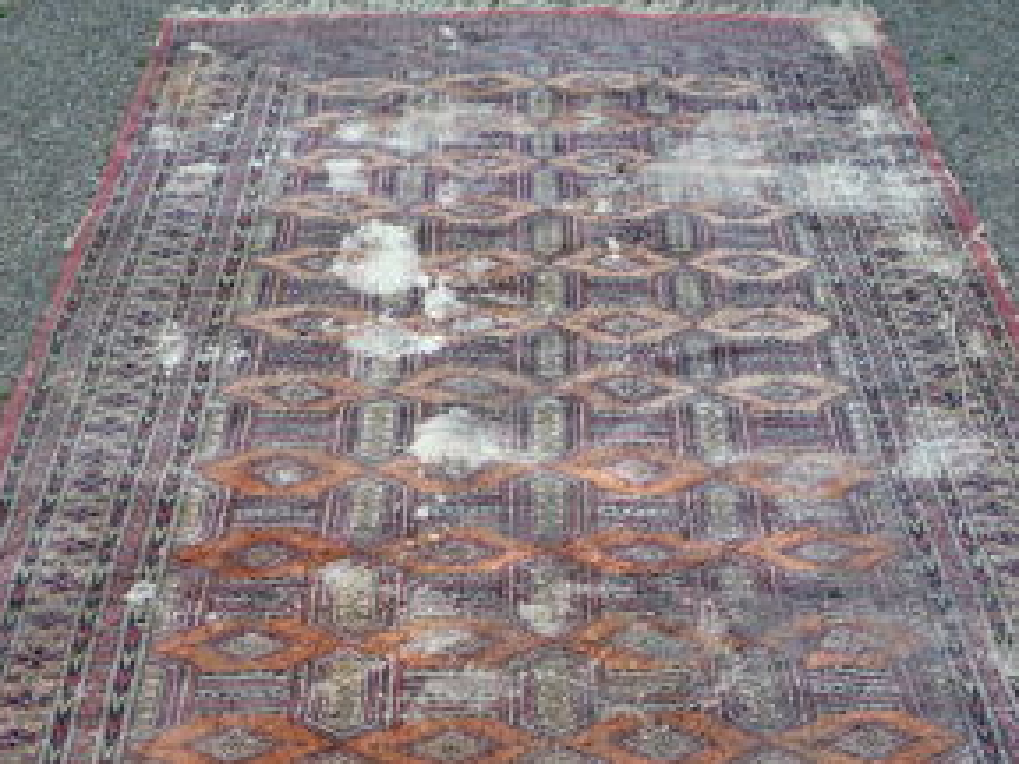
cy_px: 569
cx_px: 534
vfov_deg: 28.7
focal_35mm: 50
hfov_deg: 38.2
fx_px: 1472
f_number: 3.5
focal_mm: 5.2
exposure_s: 1/100
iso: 100
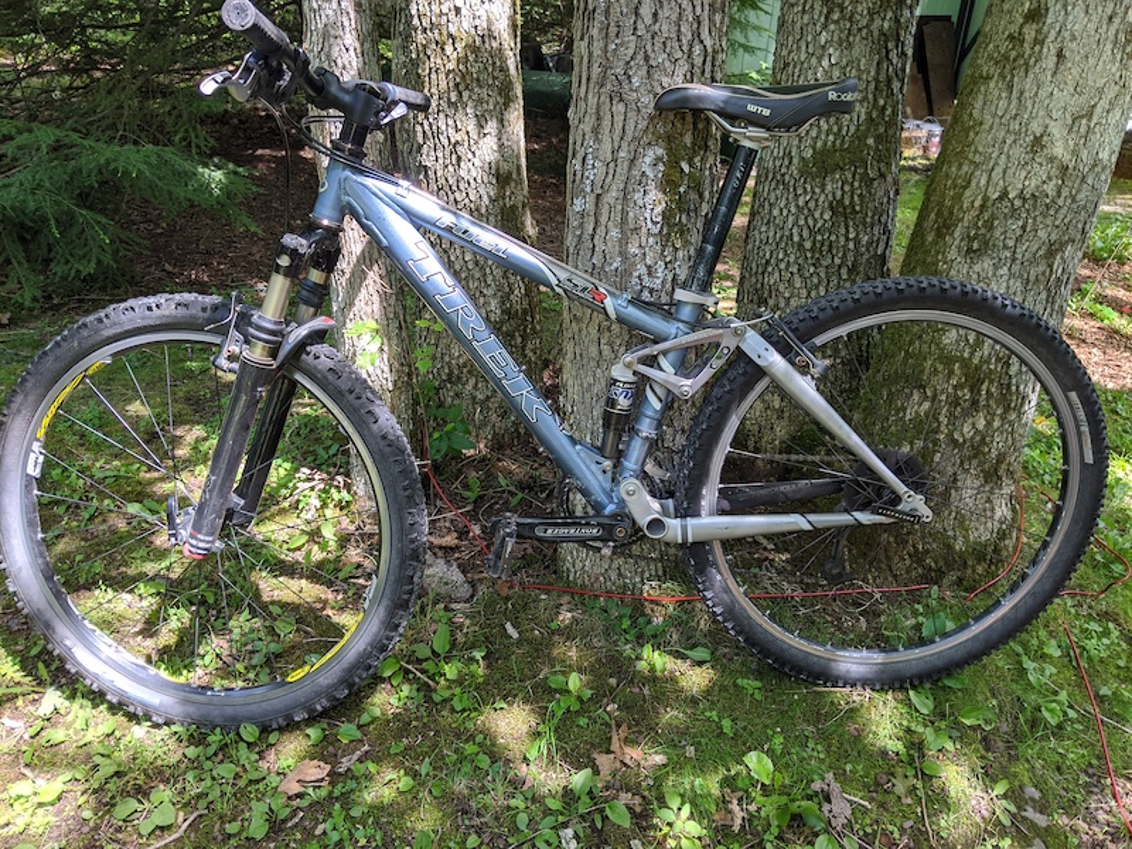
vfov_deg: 51.4
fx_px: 883
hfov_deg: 65.3
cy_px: 424
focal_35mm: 27
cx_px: 566
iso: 53
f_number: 1.8
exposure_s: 1/201
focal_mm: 4.44
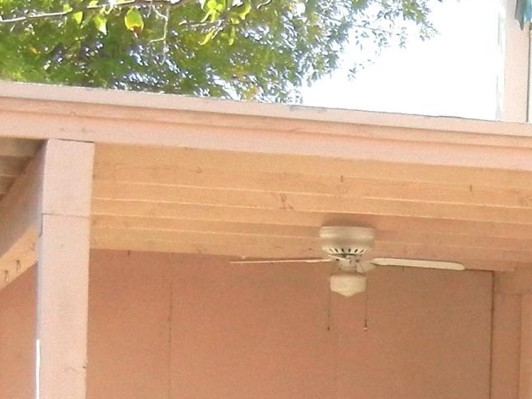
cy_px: 488
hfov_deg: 13.6
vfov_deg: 10.6
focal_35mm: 138
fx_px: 2121
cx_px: 744
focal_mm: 5.4
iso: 400
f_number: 7
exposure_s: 1/317
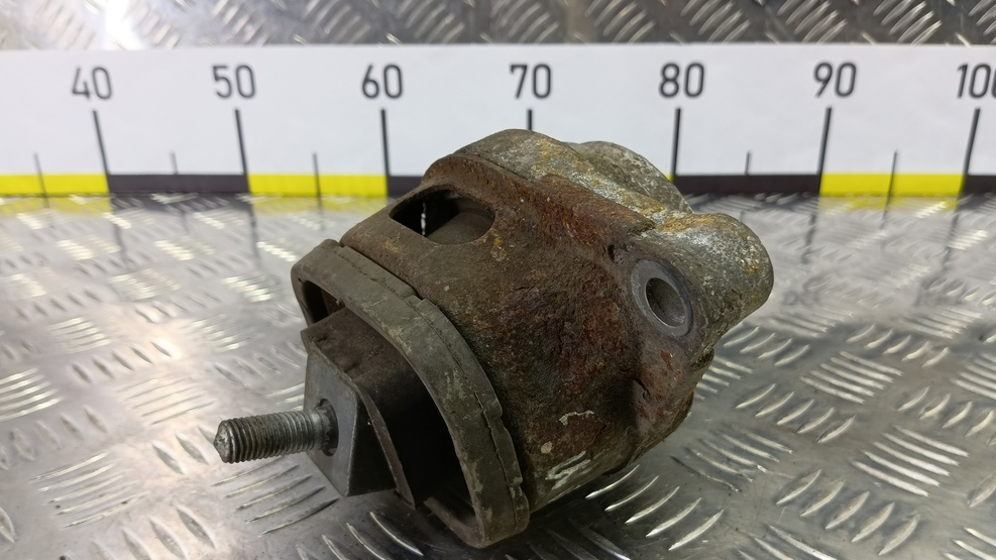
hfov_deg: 71.9
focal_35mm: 26
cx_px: 506
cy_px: 344
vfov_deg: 44.1
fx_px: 687
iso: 131
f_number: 1.6
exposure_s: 1/50
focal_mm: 4.11
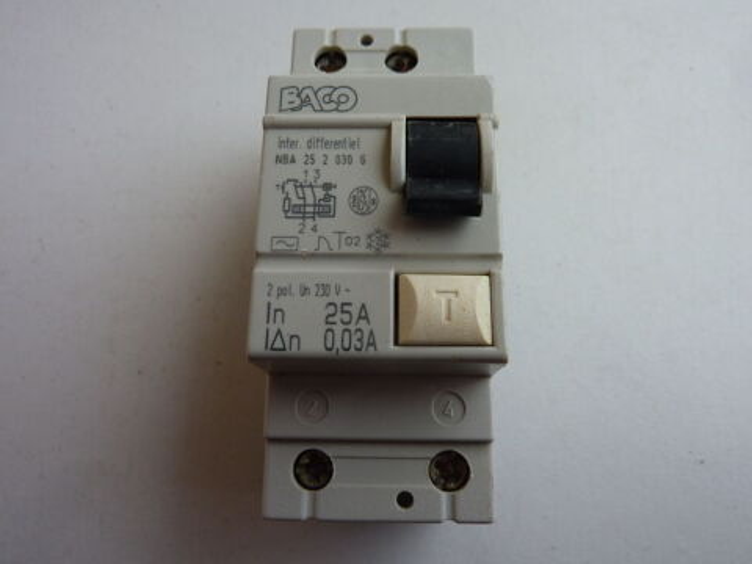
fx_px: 543
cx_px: 376
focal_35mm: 25
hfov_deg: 69.4
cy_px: 282
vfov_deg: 54.9
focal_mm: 4.1
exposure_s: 1/160
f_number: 4
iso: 80
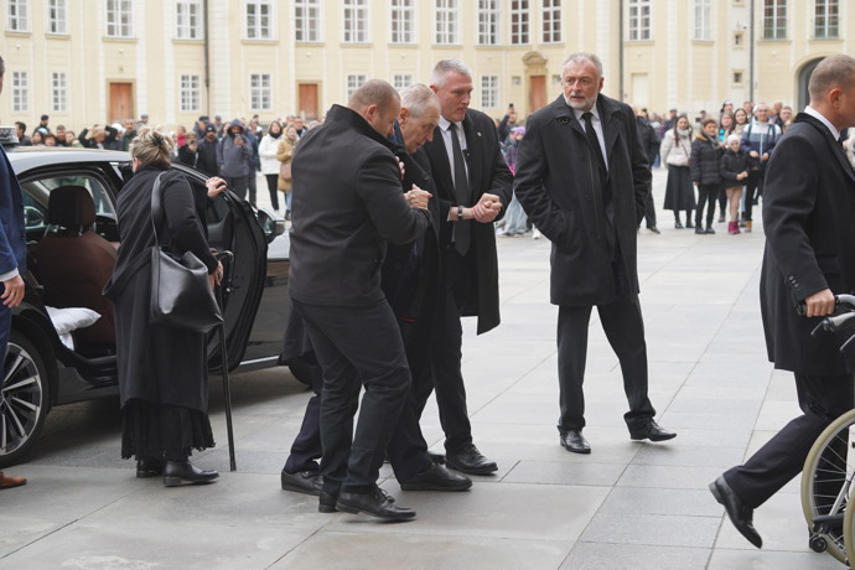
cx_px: 428
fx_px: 1662
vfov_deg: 19.5
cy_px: 285
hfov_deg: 28.8
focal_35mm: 70
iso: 1000
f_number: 5.6
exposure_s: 1/320
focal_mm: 70
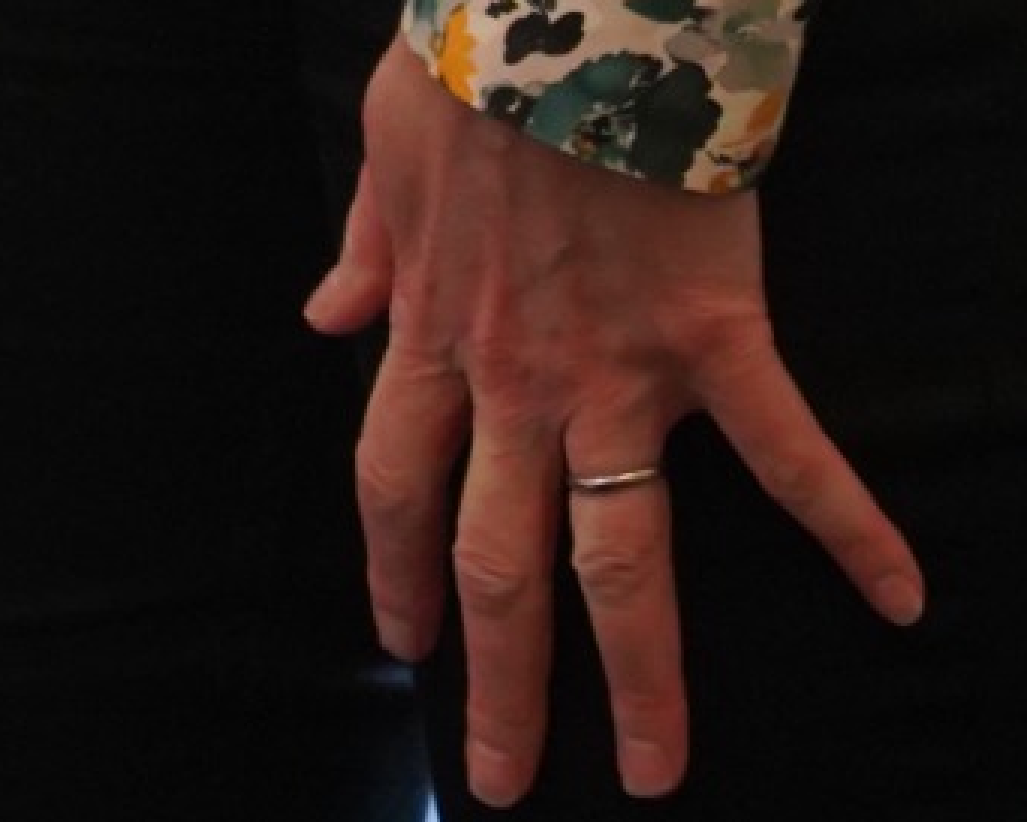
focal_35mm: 521
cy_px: -1743
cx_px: -1924
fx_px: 15840
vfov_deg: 2.9
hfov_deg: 3.6
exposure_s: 1/160
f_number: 4
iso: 2500
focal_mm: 74
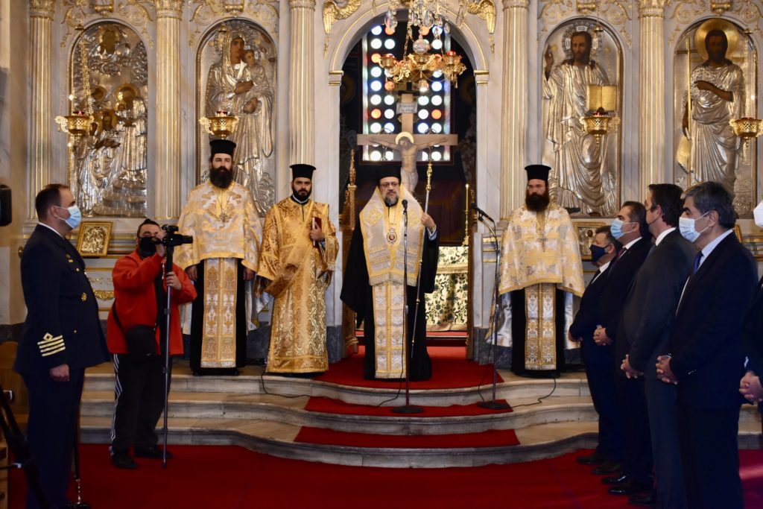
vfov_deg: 28.1
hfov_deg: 41.1
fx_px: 1017
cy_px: 254
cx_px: 382
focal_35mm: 48
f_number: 4.5
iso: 1400
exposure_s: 1/125
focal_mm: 32
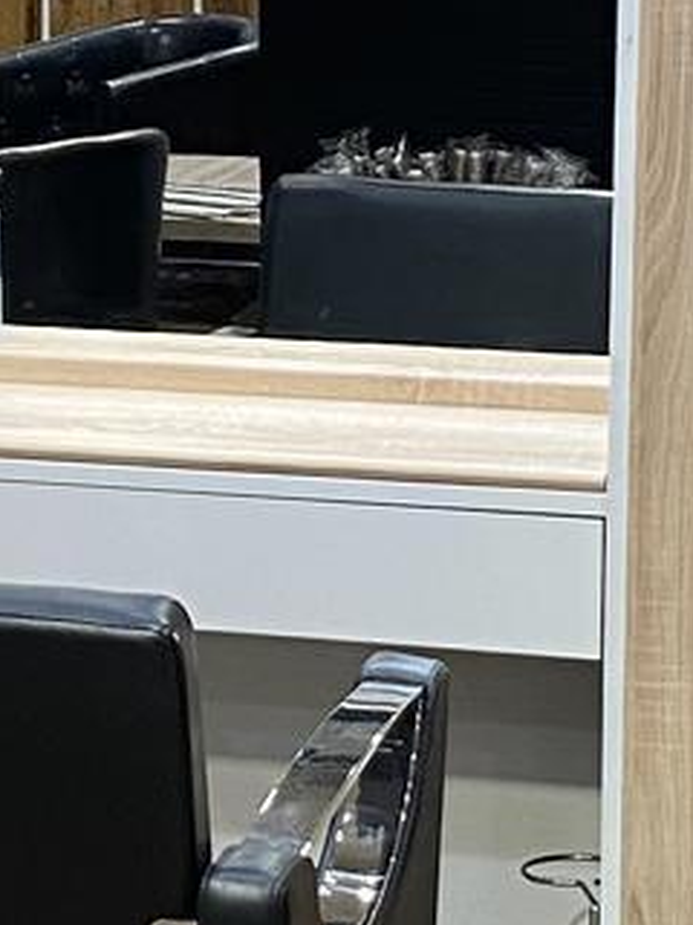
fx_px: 4164
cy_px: 358
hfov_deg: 9.5
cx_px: 130
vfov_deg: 12.7
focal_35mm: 156
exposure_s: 1/50
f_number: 1.8
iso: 100
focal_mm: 4.25
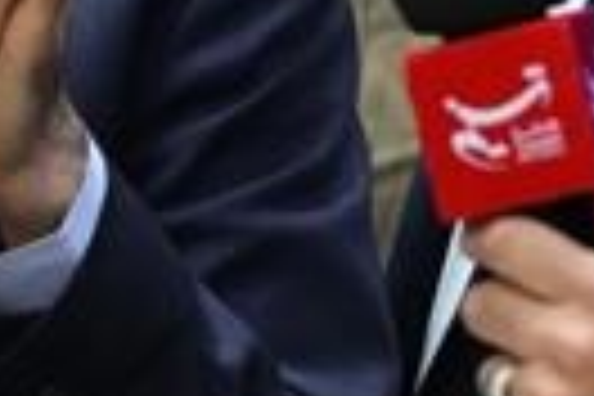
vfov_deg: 2.4
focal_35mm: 583
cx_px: 40
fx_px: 9619
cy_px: -74
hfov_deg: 3.5
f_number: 3.2
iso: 3200
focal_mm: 118
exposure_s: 1/500
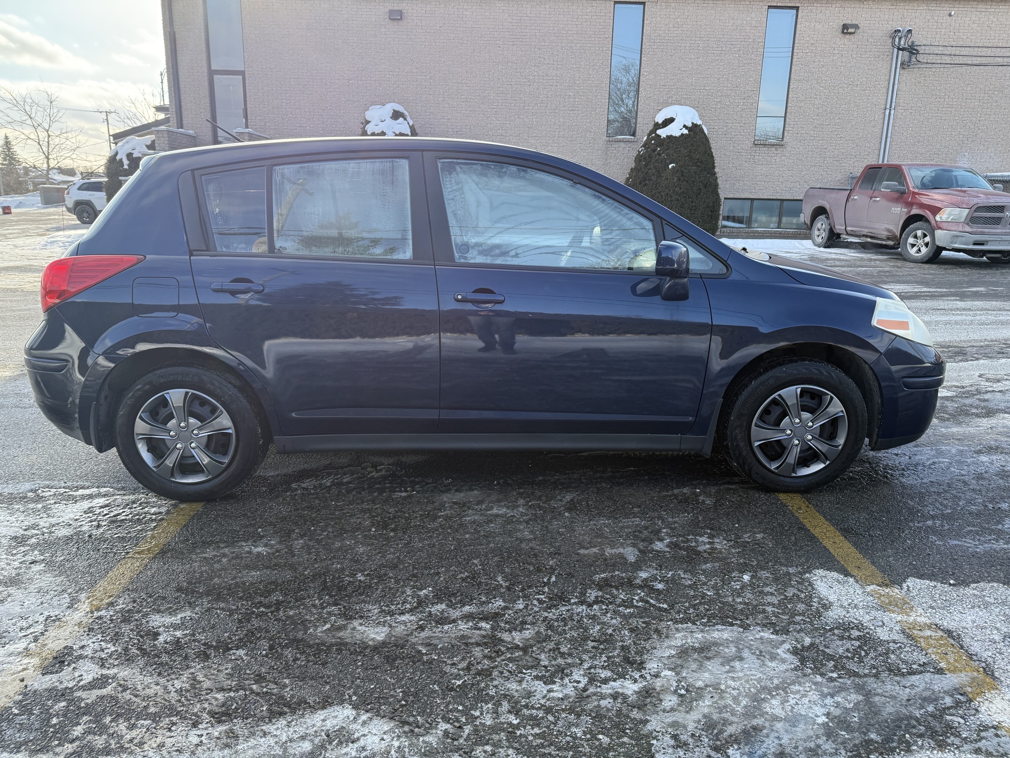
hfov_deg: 71.6
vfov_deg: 56.8
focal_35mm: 24
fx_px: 700
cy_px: 379
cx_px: 505
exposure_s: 1/1018
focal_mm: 6.76
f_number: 1.78
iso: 100
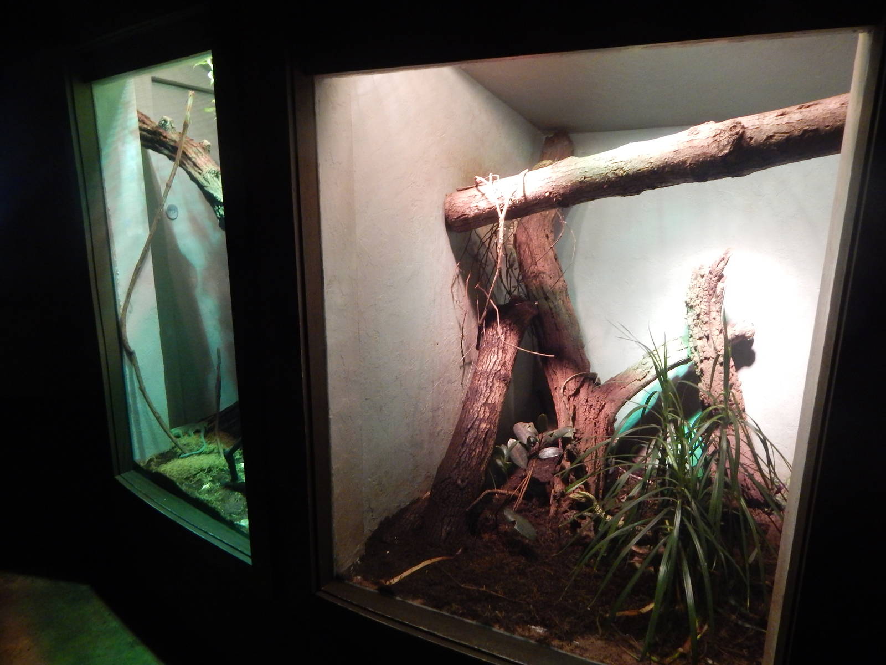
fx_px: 563
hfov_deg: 76.4
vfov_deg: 61.1
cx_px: 443
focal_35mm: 22
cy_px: 332
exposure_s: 1/25
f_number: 3
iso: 400
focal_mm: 4
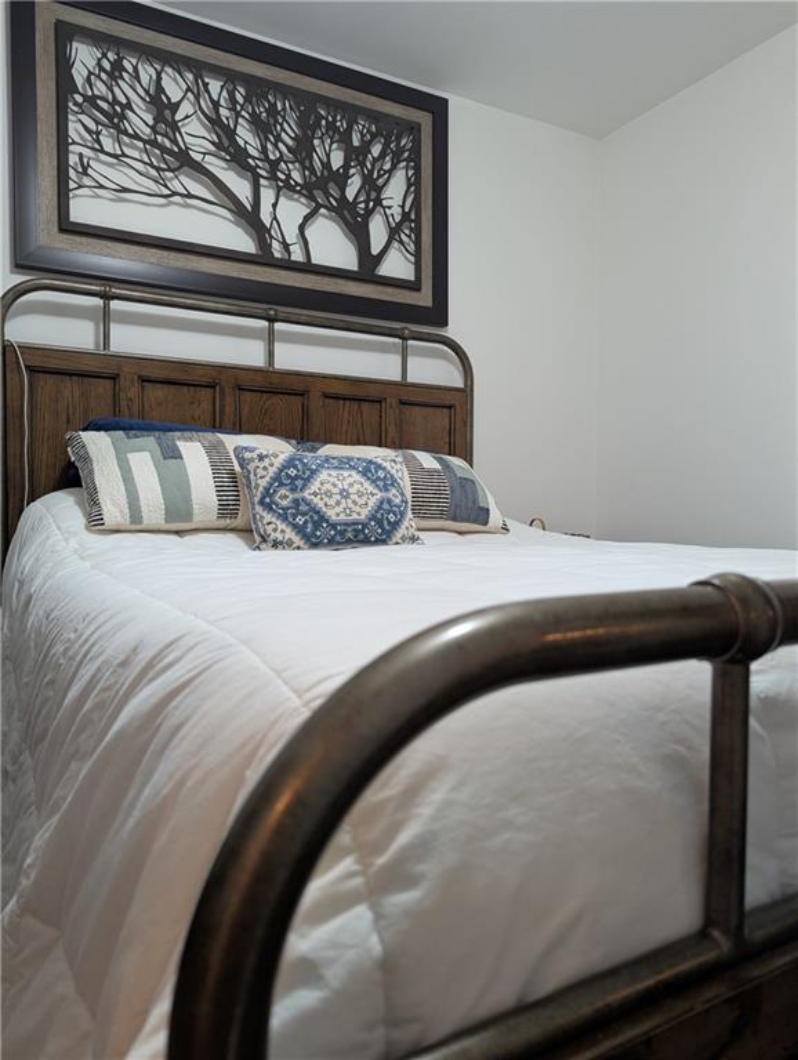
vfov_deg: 71.5
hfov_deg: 56.9
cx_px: 399
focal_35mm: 24
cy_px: 530
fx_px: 736
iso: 250
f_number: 1.85
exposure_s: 1/40
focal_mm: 6.81
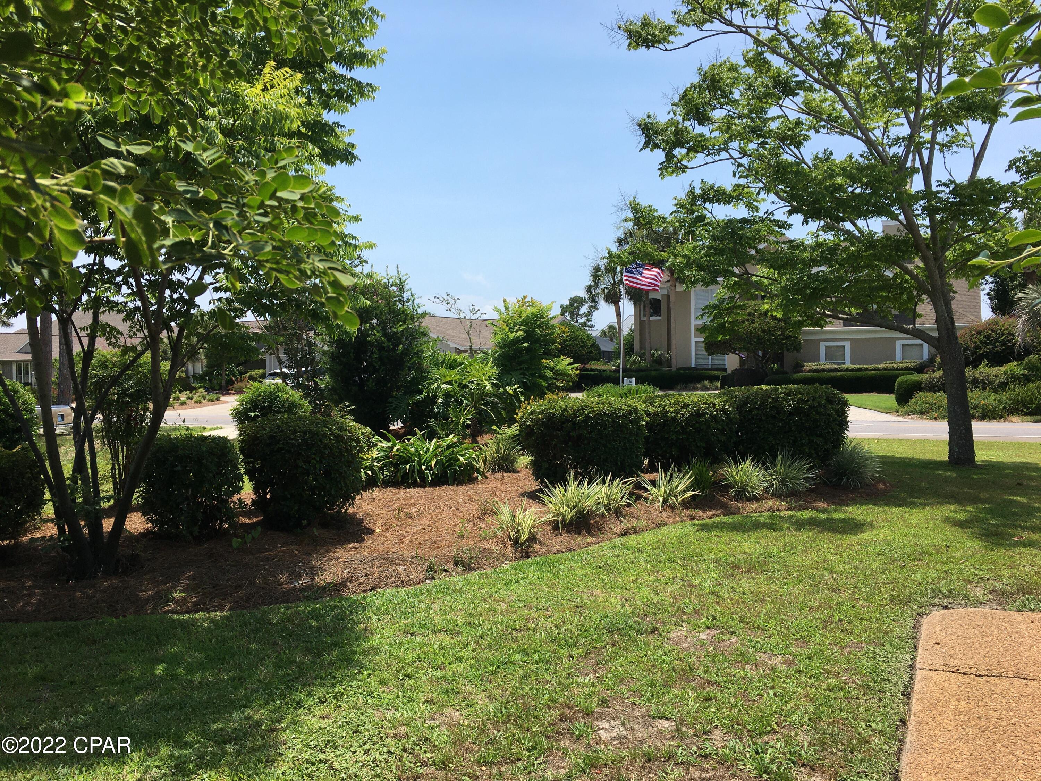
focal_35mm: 29
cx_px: 520
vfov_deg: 48.2
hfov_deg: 61.7
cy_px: 390
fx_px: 872
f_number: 2.2
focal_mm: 4.15
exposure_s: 1/1876
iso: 25
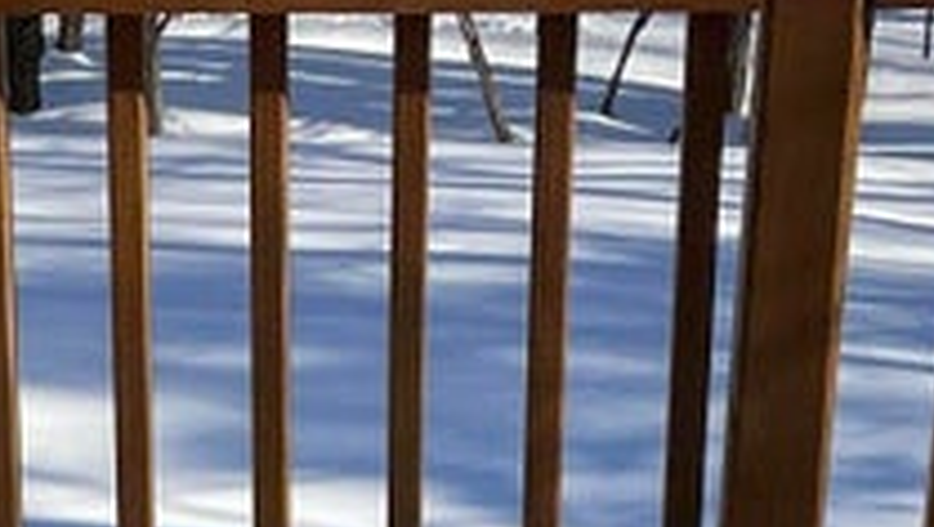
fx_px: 3198
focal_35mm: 129
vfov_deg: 9.0
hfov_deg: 16.3
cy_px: 929
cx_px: 29
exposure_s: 1/1412
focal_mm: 3
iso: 25
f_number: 1.8
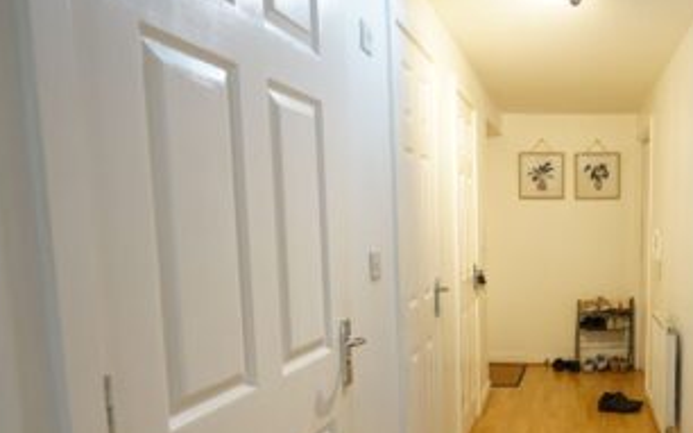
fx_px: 604
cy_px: 299
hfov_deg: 54.8
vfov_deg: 38.8
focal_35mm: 32
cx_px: 571
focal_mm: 16
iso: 400
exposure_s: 1/15
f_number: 4.5
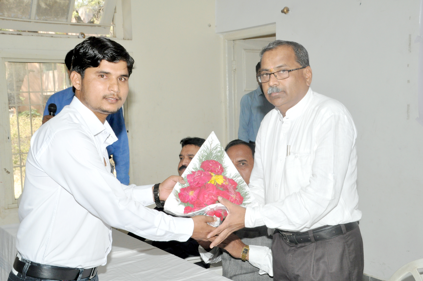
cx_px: 212
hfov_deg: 38.9
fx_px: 599
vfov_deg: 26.4
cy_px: 140
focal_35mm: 51
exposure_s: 1/160
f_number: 14
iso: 1000
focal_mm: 34
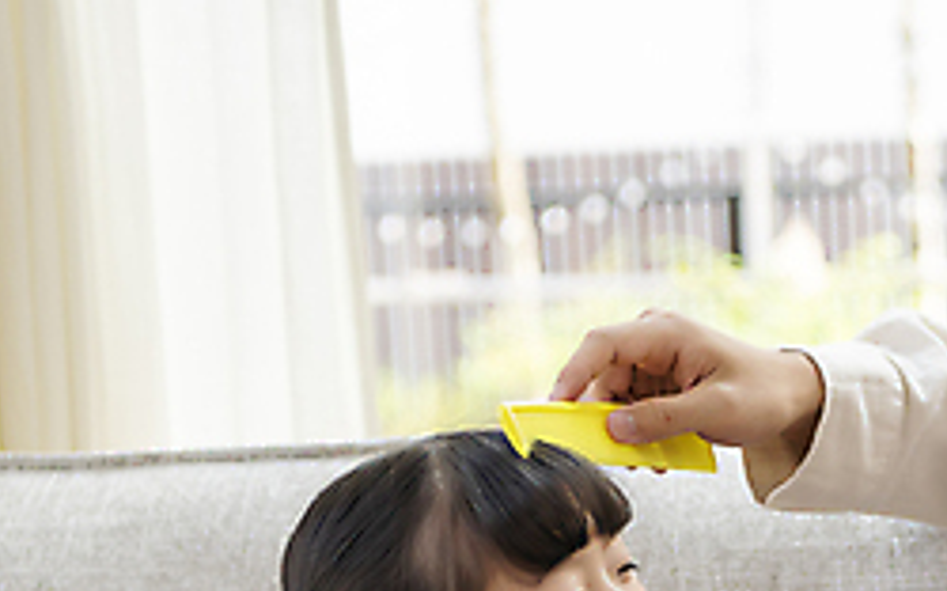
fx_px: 3276
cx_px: 731
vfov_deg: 10.2
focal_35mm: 127
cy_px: 587
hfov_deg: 16.3
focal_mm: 52
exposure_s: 1/200
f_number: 2.8
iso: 250
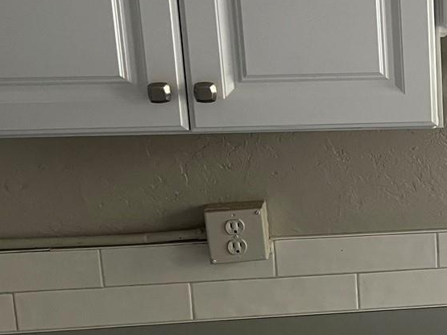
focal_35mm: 75
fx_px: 968
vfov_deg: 19.6
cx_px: 604
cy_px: 164
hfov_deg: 22.7
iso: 125
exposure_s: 1/69
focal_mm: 5.1
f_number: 1.6
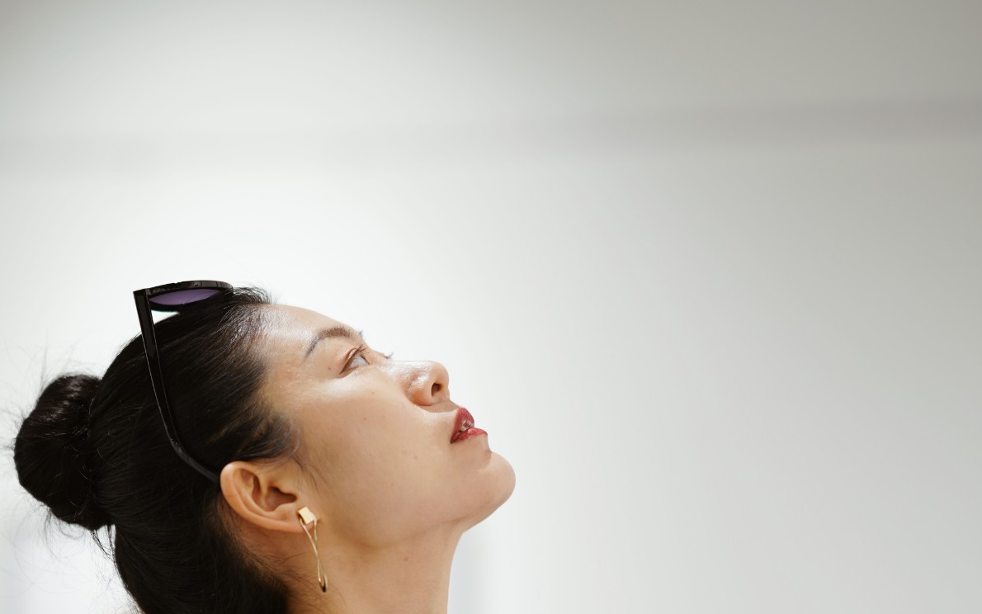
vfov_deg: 10.0
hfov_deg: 15.9
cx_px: 493
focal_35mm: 131
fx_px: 3506
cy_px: 541
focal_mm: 85
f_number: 1.4
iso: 125
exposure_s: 1/100
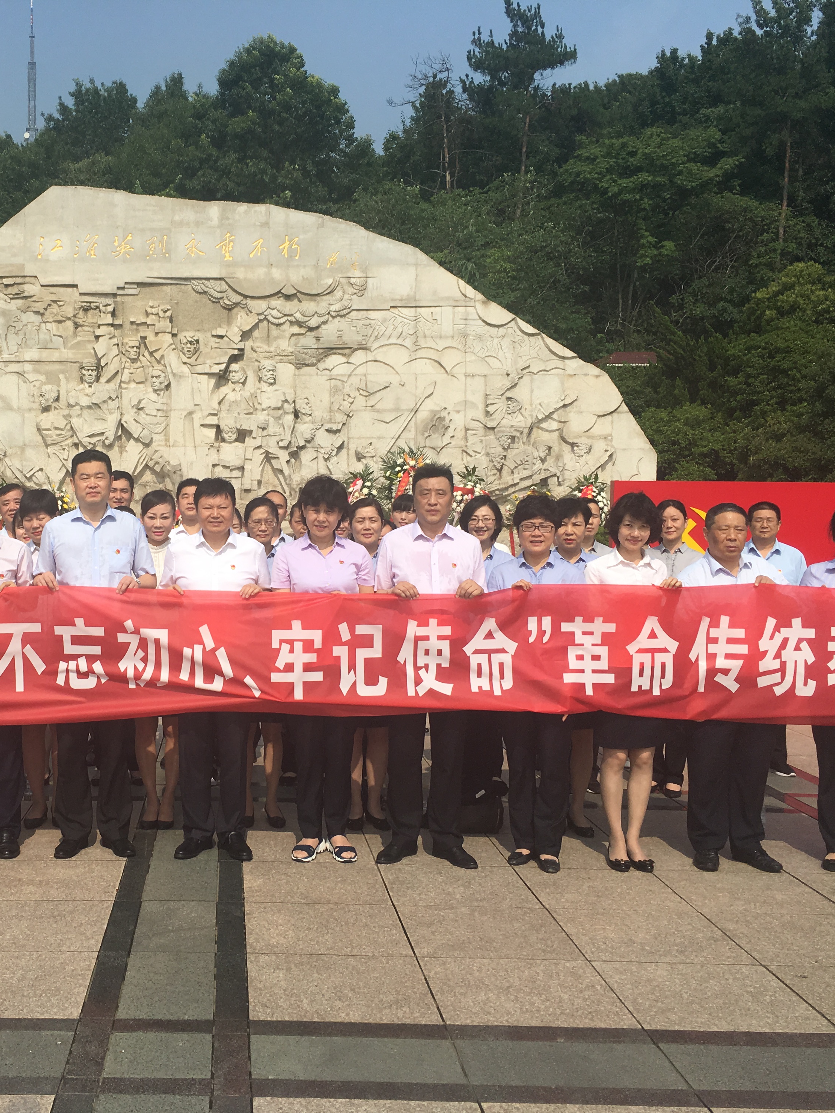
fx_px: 1254
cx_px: 206
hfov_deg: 36.0
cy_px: 561
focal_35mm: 39
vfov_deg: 47.9
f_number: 2.2
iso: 25
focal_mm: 4.15
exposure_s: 1/2849
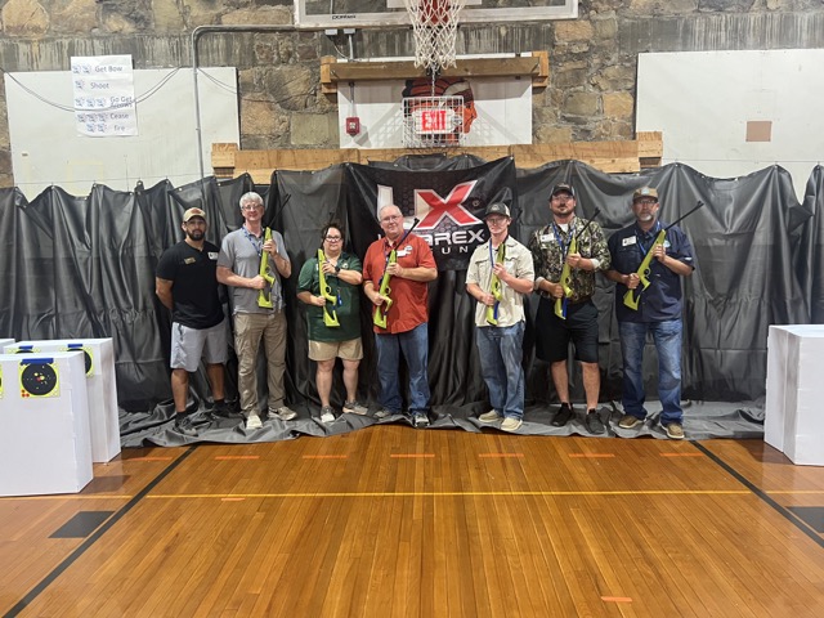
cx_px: 412
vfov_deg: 53.1
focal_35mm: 26
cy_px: 309
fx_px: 619
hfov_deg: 67.3
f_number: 1.5
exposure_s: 1/60
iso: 200
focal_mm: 5.7
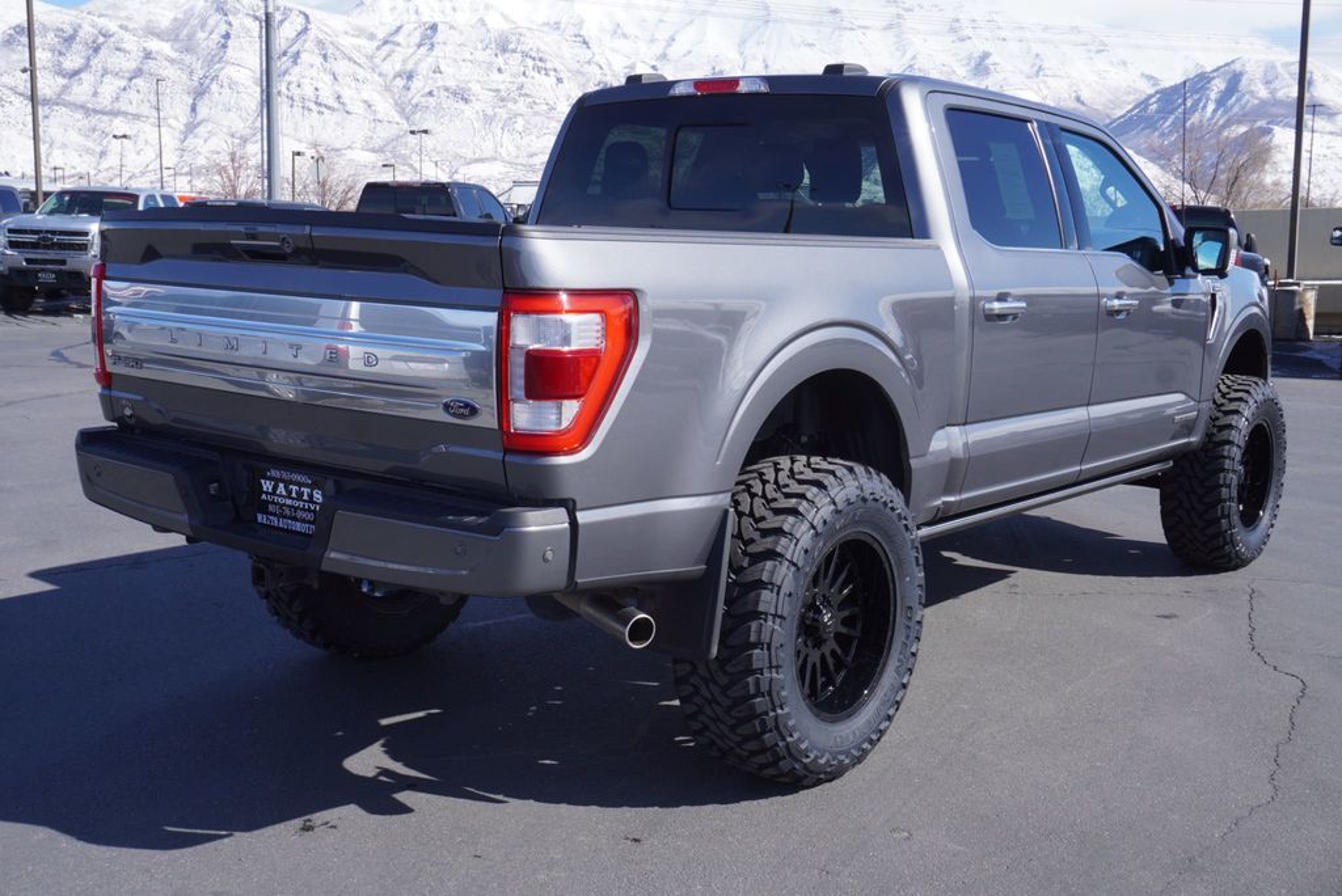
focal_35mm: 39
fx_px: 1455
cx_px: 671
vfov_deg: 34.3
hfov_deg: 49.5
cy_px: 448
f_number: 10
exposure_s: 1/125
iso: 100
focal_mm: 26
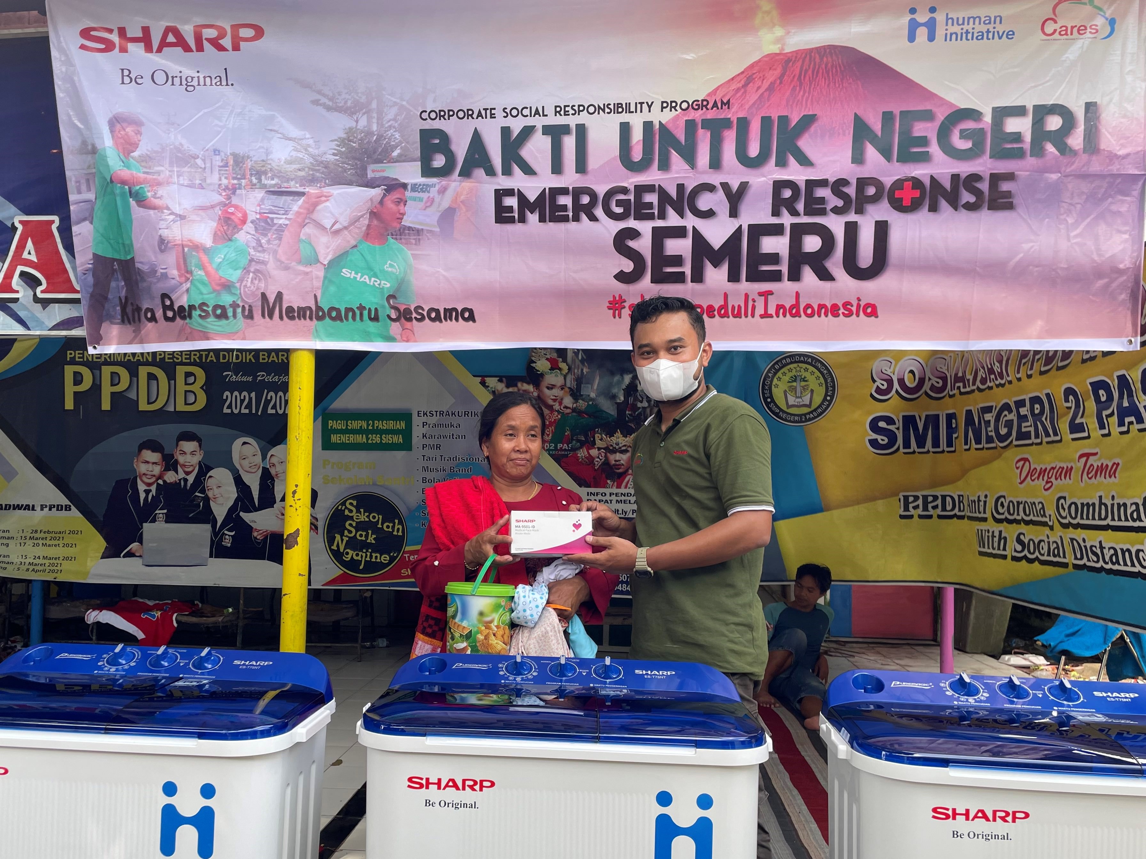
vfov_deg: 53.1
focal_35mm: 26
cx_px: 573
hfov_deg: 67.3
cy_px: 430
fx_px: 861
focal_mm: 4.2
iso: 32
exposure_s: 1/287
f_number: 1.6
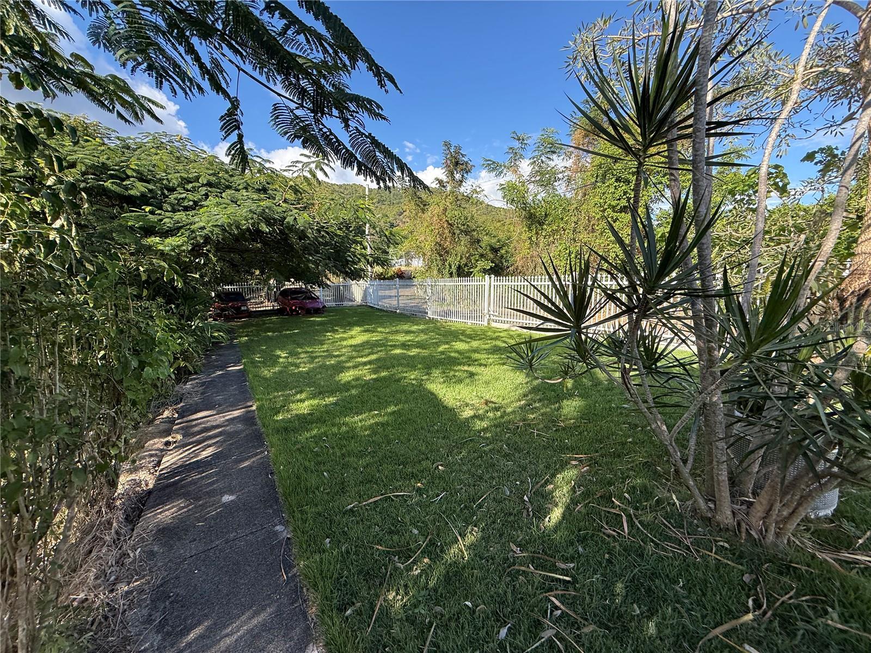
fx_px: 352
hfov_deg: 102.1
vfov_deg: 85.7
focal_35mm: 14
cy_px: 326
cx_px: 436
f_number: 2.2
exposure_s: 1/506
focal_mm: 2.22
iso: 64
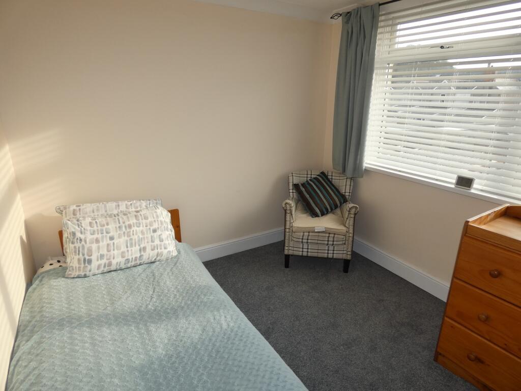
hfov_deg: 81.7
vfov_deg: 66.0
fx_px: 301
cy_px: 196
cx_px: 260
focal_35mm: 20
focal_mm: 3.6
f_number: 2.8
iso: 80
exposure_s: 1/160
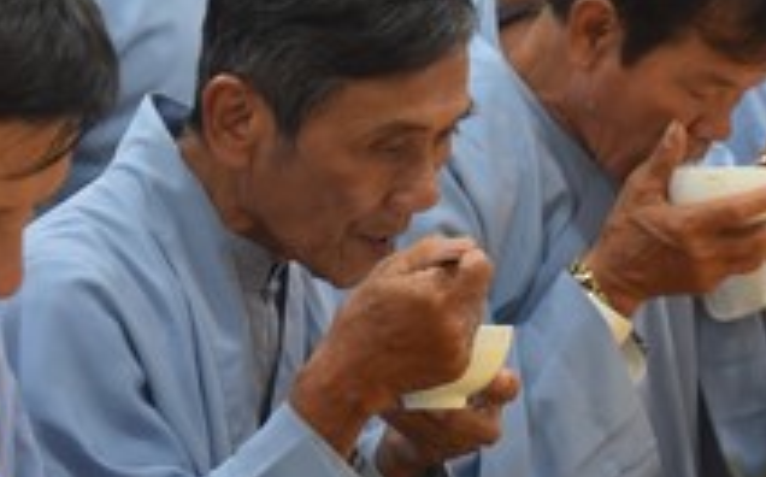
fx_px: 4859
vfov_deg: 5.6
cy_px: 260
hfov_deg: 9.0
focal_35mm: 233
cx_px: 506
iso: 560
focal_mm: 78
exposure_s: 1/60
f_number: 4
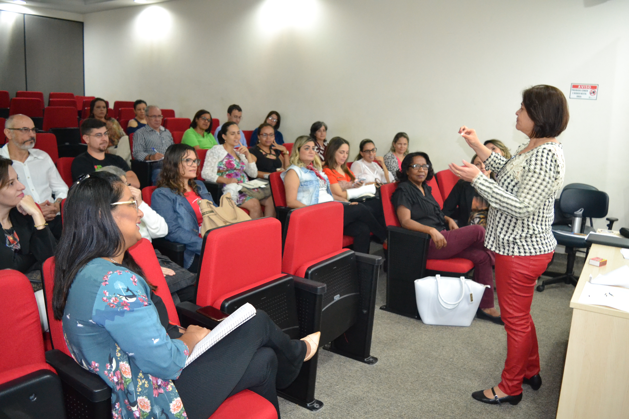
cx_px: 314
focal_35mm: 27
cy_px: 210
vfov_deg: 47.9
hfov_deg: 67.4
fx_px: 472
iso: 2800
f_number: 3.5
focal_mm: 18
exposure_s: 1/60
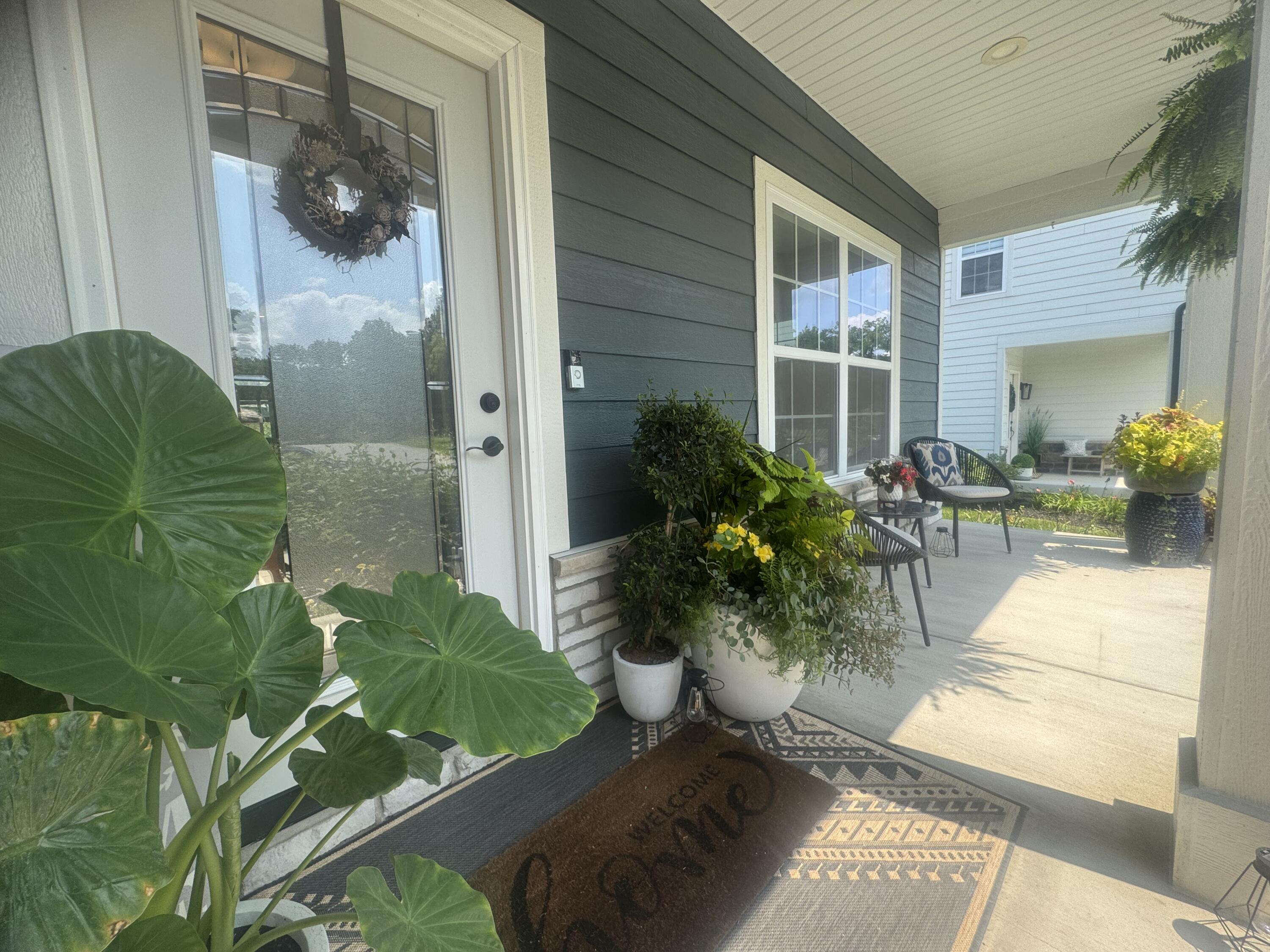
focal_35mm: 14
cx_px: 635
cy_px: 476
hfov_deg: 102.1
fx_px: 514
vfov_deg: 85.7
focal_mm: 2.22
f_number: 2.2
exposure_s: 1/451
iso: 40
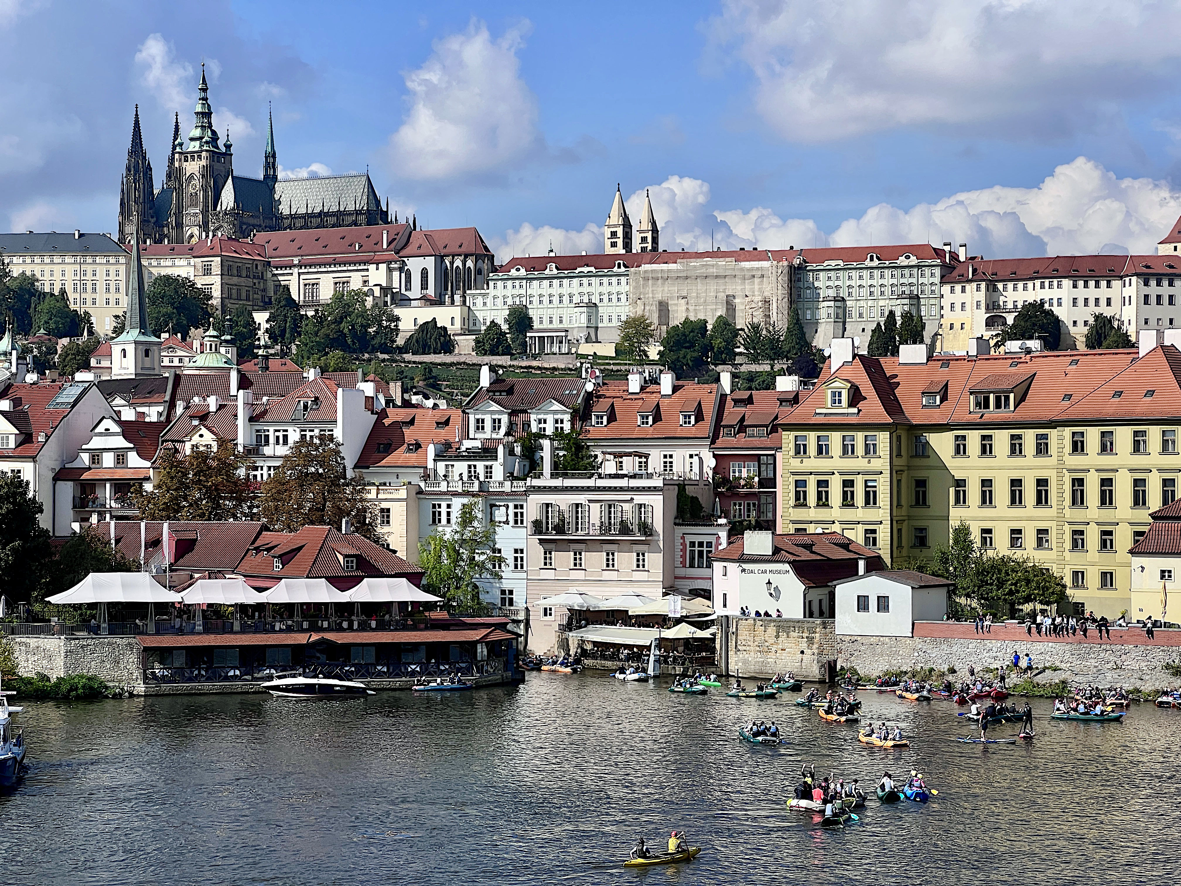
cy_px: 443
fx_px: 2627
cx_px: 590
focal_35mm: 77
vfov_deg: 19.1
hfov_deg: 25.3
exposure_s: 1/1119
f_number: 2.8
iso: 32
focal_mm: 9
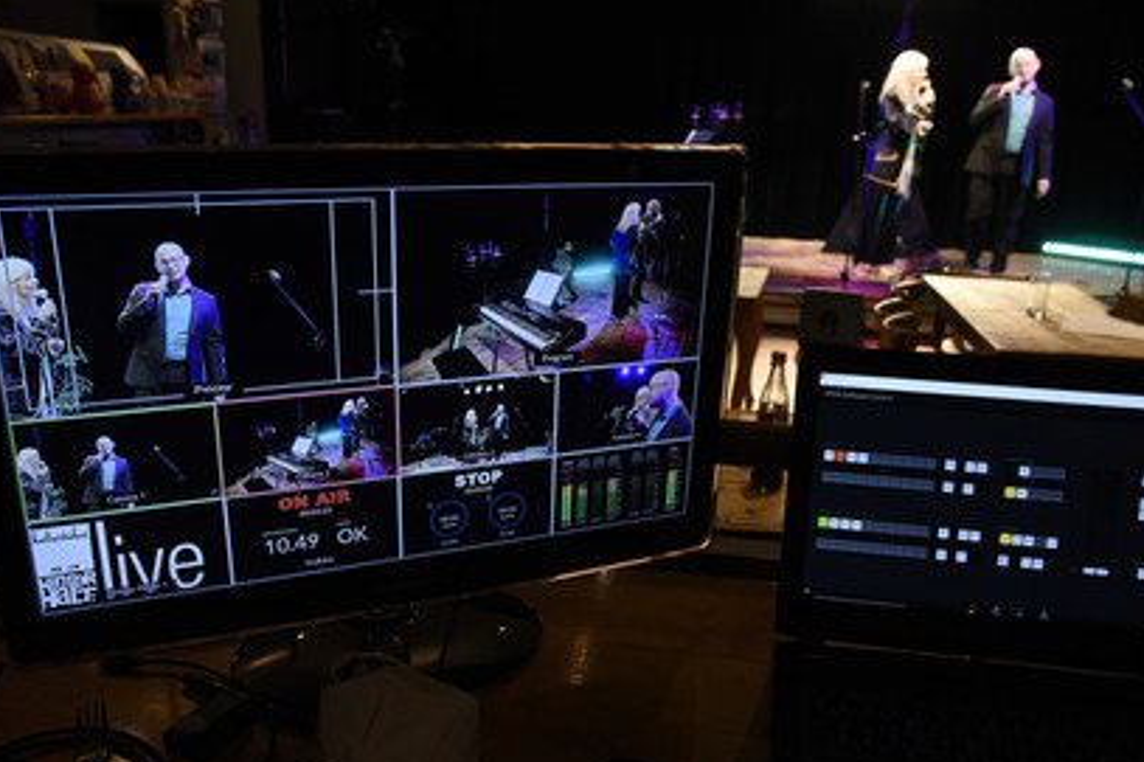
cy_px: 413
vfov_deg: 42.3
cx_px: 569
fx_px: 985
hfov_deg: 60.3
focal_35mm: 31
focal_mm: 28
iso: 1600
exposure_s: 1/100
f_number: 6.3
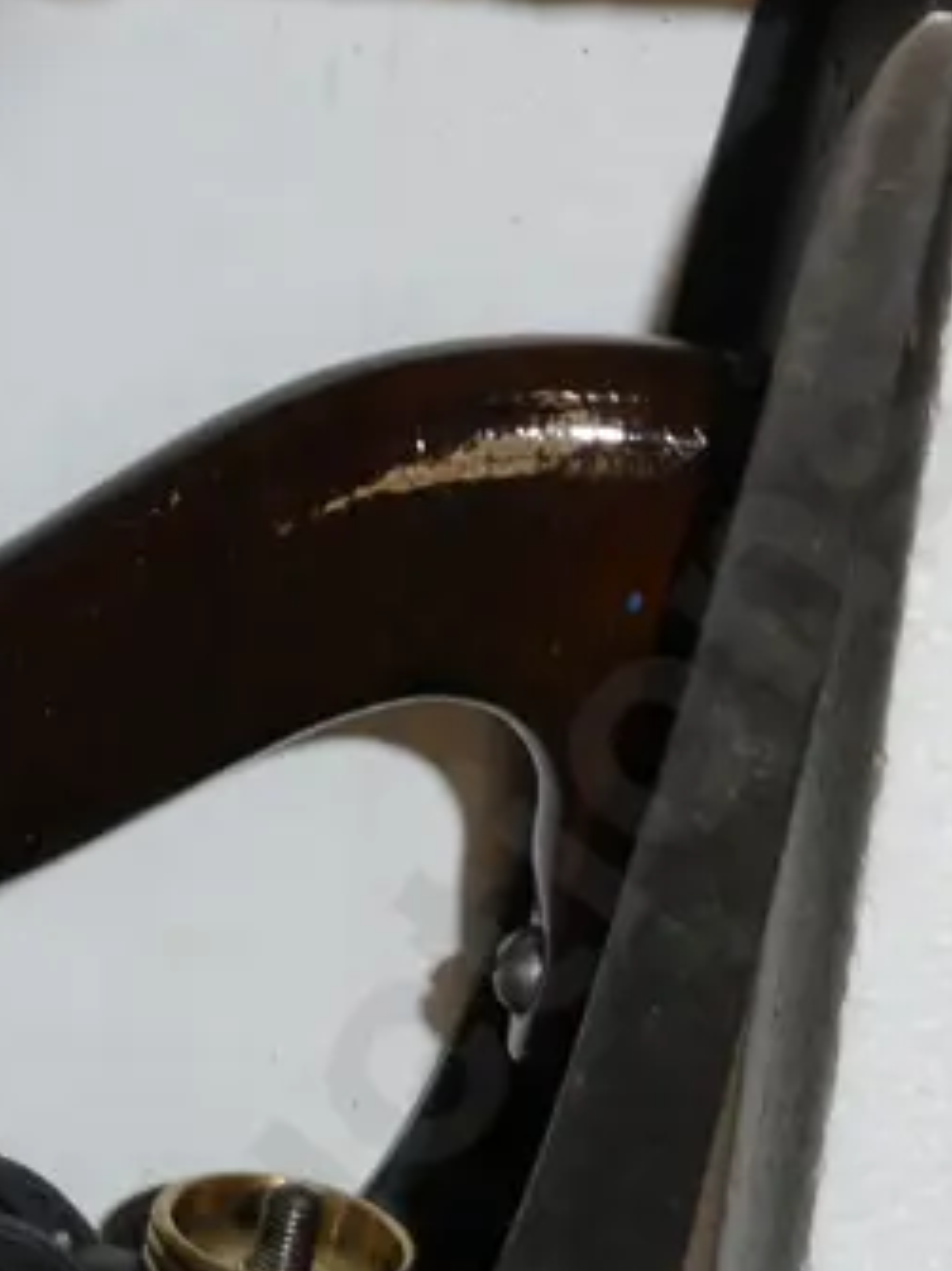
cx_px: 317
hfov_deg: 9.7
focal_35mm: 153
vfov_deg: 12.8
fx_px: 5614
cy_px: 1199
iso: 320
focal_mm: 25
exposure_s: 1/60
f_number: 5.3
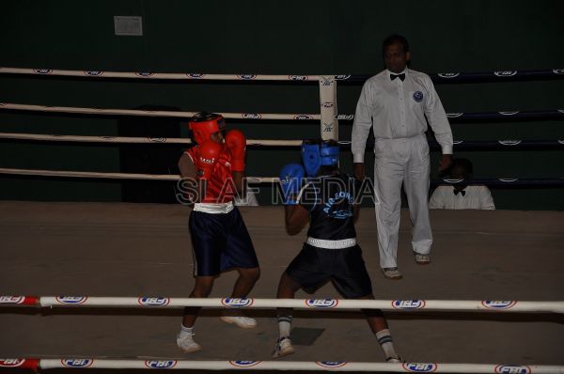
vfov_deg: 10.7
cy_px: 187
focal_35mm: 128
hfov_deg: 16.1
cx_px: 282
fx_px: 1994
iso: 200
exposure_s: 1/90
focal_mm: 85
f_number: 5.6
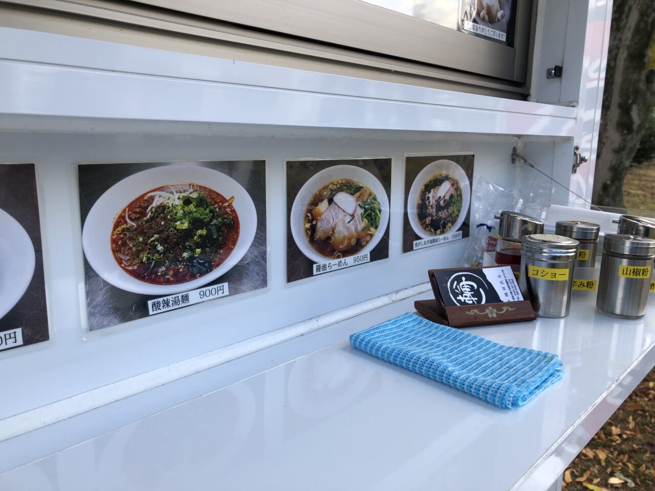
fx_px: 530
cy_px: 246
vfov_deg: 49.7
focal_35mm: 28
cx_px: 328
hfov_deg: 63.4
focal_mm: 4
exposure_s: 1/281
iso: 20
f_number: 1.8
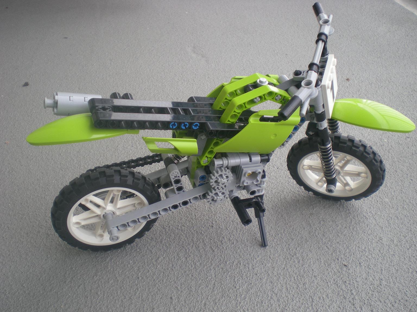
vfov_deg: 37.7
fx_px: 458
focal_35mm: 38
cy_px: 156
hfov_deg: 49.0
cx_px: 208
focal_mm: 6.3
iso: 52
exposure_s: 1/58.3
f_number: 3.1
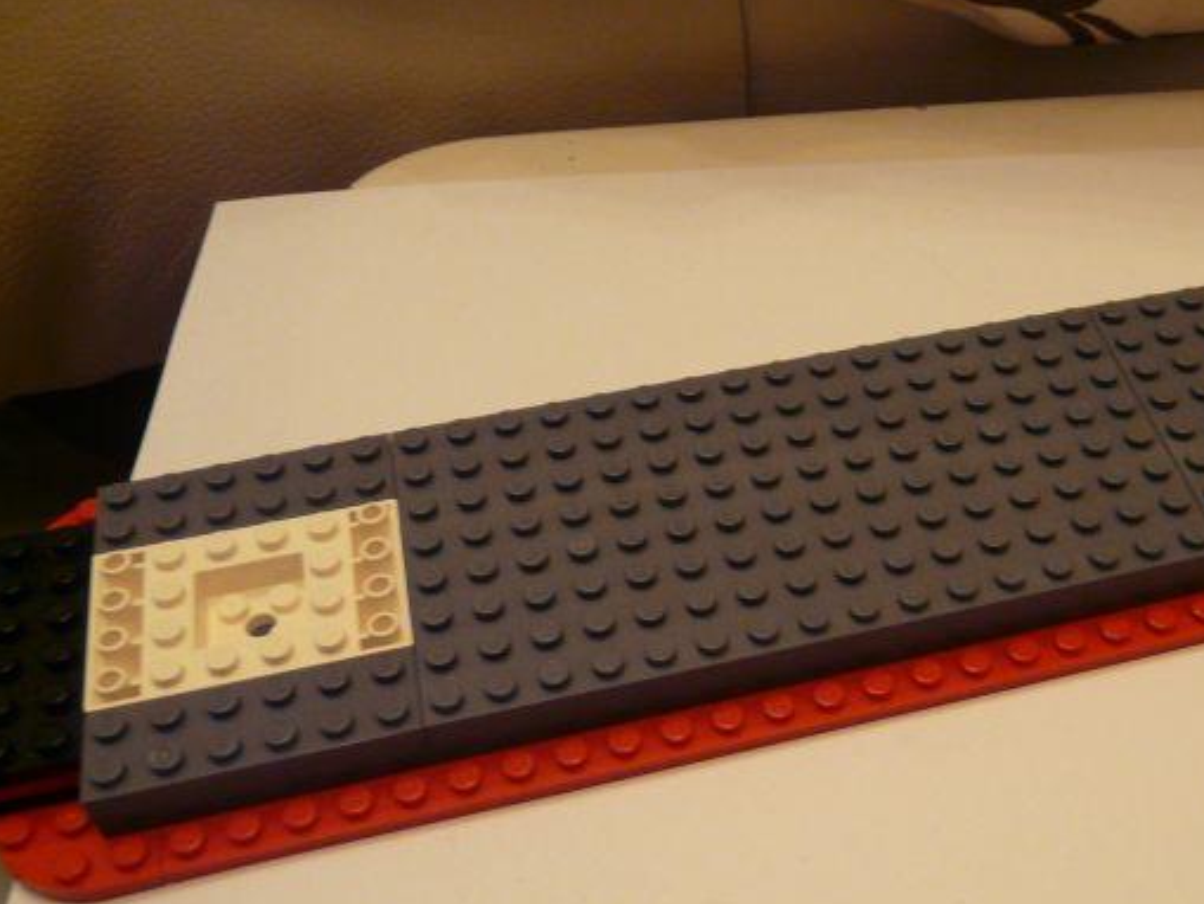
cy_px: 540
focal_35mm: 44
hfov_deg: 41.5
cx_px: 927
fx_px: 1531
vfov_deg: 32.8
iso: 200
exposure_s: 1/10
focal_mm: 4.6
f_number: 2.8
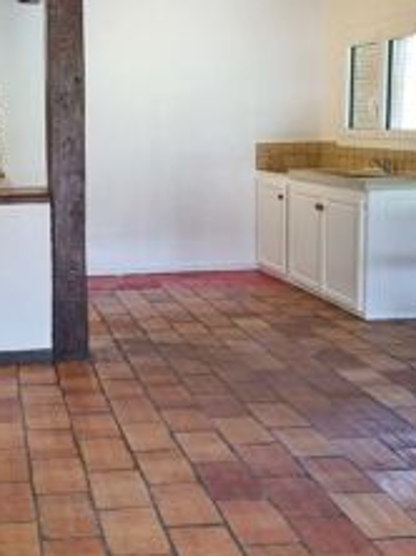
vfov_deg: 38.0
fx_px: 803
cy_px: 214
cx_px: 30
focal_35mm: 50
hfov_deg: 27.8
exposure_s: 1/50
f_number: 1.8
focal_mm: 5.4
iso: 250
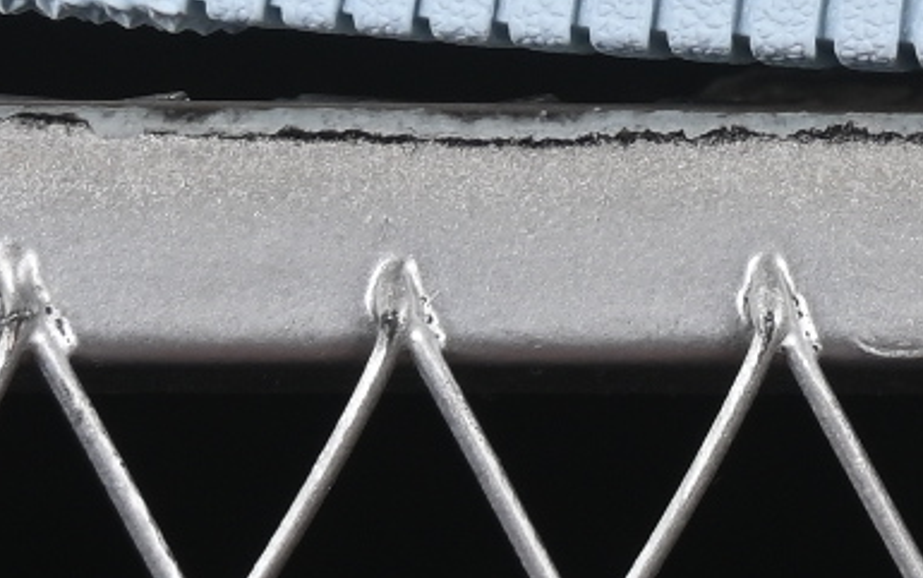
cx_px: 2026
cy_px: -1257
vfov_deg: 2.3
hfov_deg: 3.8
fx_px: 13917
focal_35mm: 553
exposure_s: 1/100
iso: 160
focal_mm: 50
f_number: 8
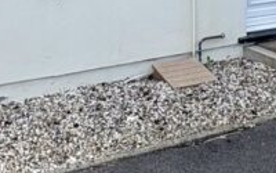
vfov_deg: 15.0
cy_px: -137
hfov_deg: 26.8
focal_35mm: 76
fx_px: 572
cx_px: 75
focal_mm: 2.22
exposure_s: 1/1748
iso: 50
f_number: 2.2
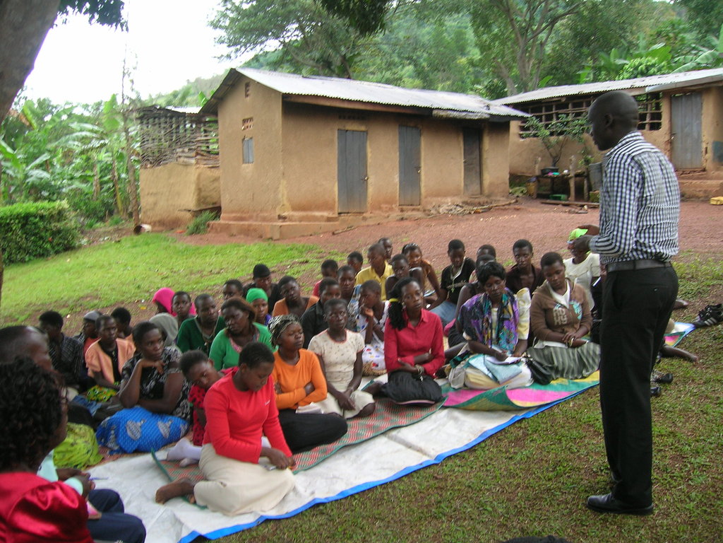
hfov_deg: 54.0
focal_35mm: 34
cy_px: 272
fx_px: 710
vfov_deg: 41.8
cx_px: 362
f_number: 2.9
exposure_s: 1/48.3
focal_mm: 5.7
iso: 50
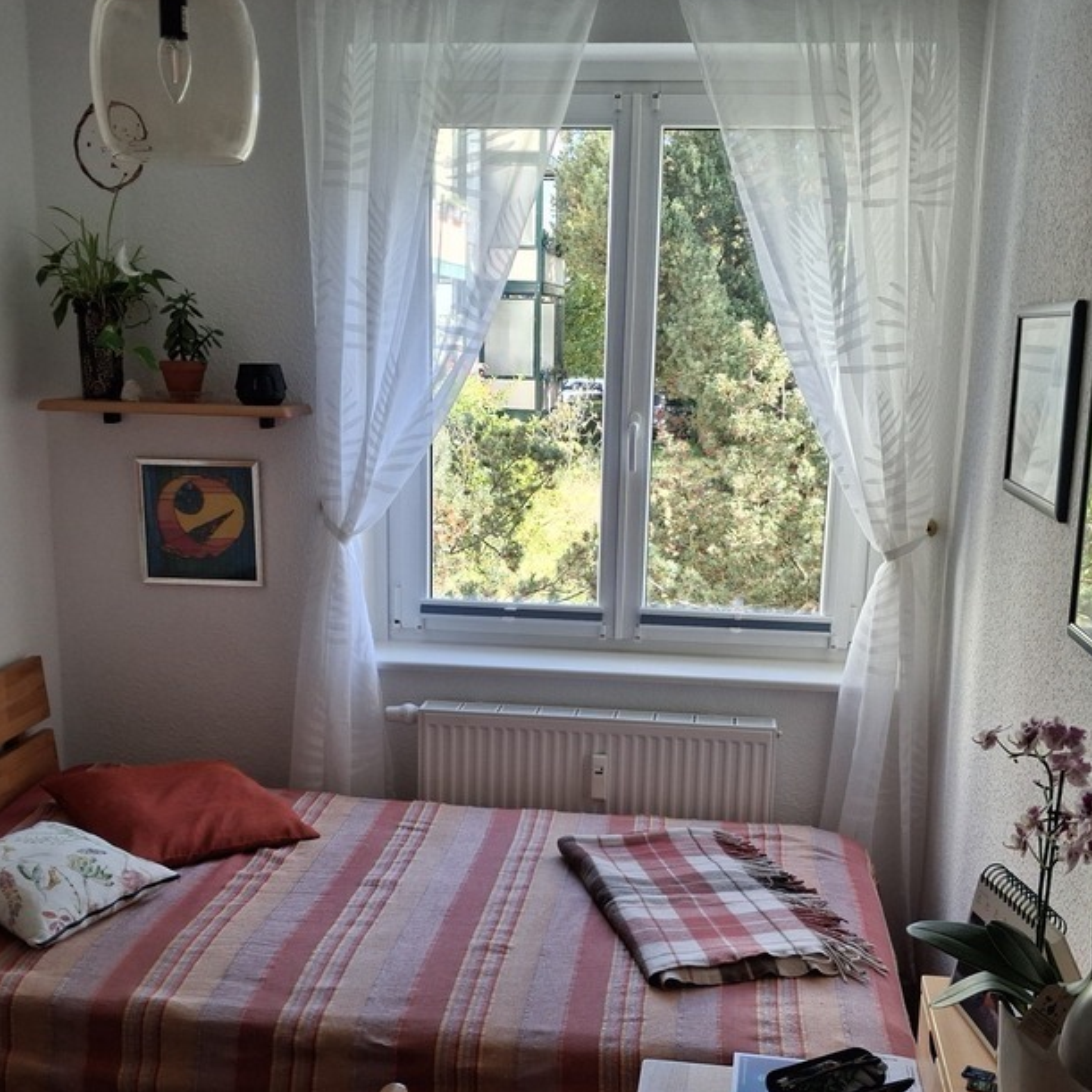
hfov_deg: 41.9
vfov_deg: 41.8
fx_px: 1428
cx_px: 568
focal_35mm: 40
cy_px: 606
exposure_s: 1/120
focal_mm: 4
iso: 100
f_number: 1.8
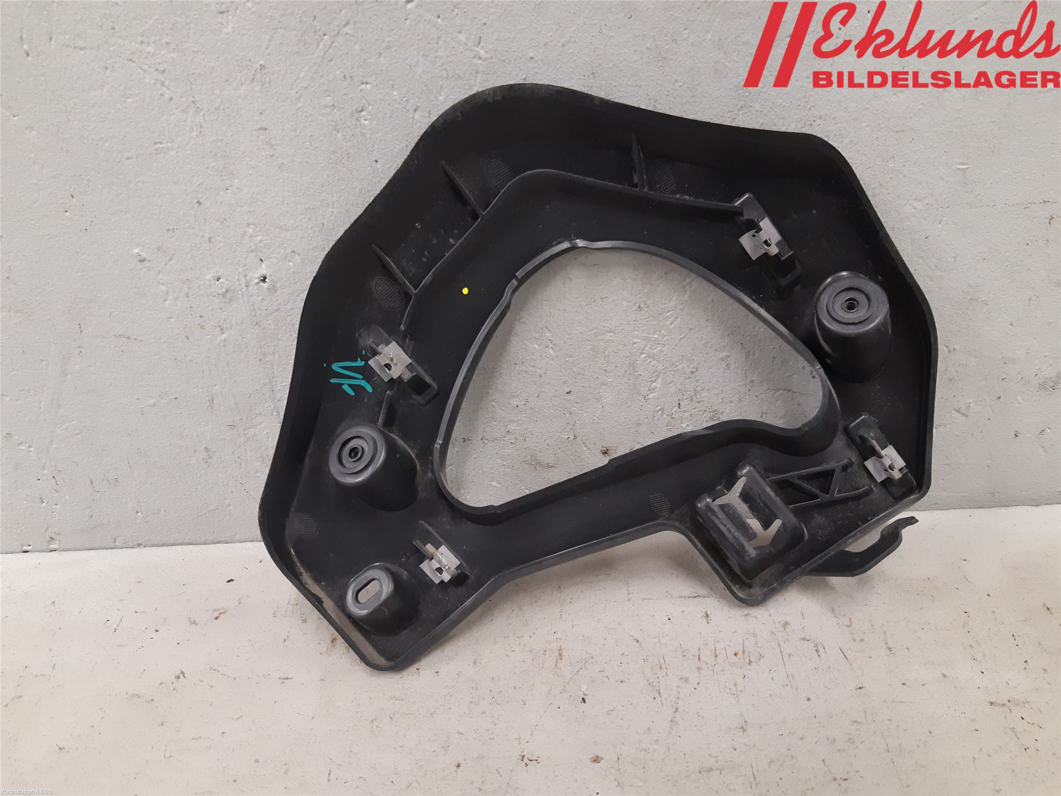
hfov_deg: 67.3
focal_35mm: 26
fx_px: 797
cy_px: 398
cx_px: 530
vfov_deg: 53.1
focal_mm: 3.93
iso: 250
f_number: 1.7
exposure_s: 1/50
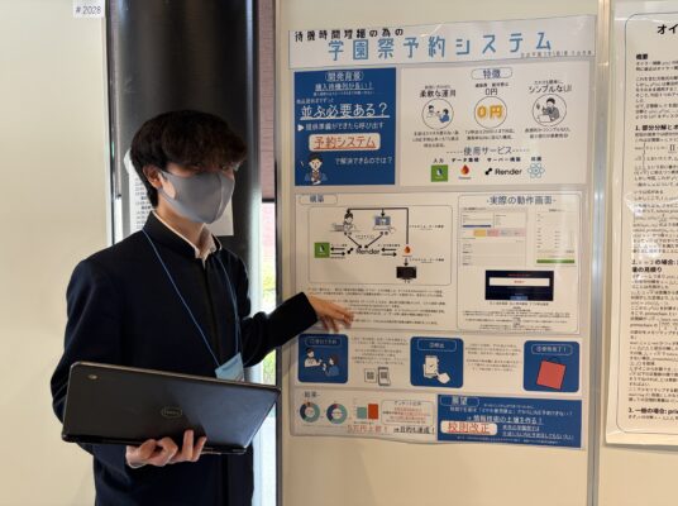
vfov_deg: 52.9
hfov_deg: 67.4
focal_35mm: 26
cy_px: 253
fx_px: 508
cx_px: 339
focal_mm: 5.96
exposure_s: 1/60
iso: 250
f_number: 1.6
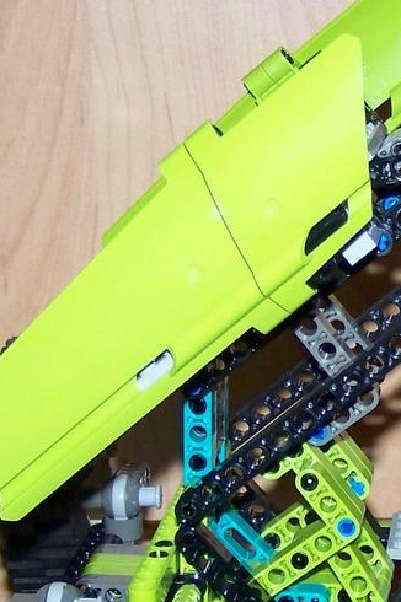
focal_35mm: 124
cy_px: 441
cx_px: 411
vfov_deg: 16.5
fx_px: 2075
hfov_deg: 10.9
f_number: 2.8
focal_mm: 6.3
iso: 200
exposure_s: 1/30
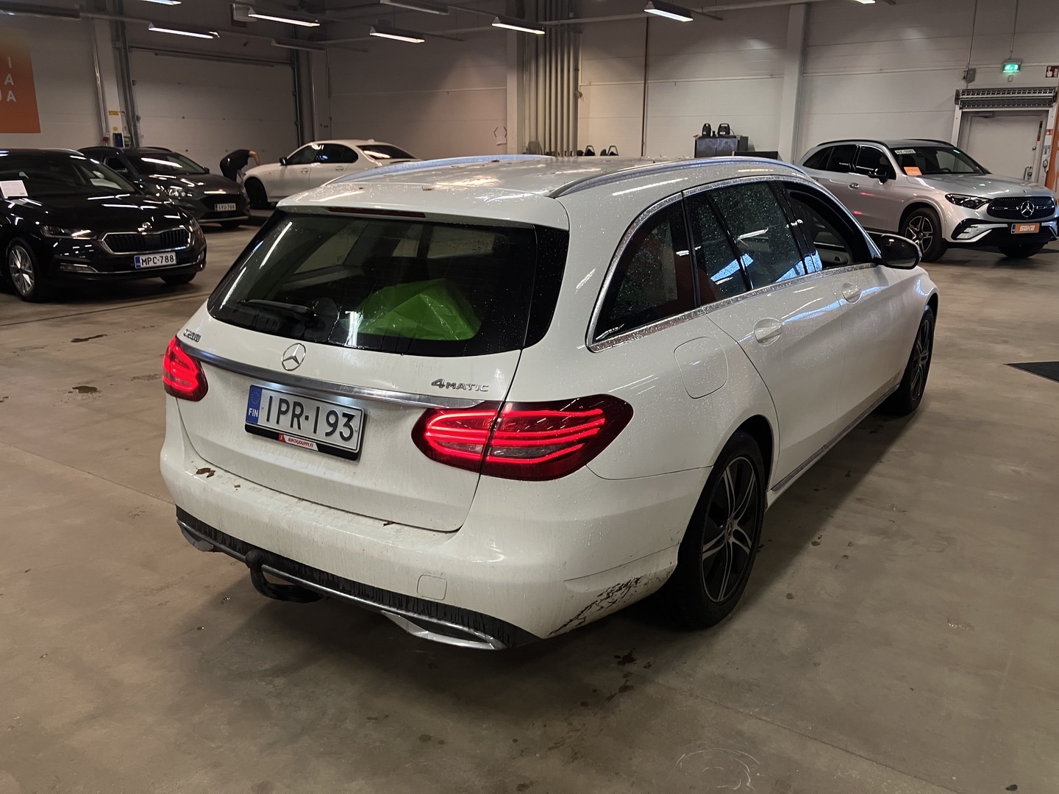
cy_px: 397
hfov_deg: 63.4
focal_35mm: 28
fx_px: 857
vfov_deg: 49.7
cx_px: 530
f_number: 1.8
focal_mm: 3.99
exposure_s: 1/50
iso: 80
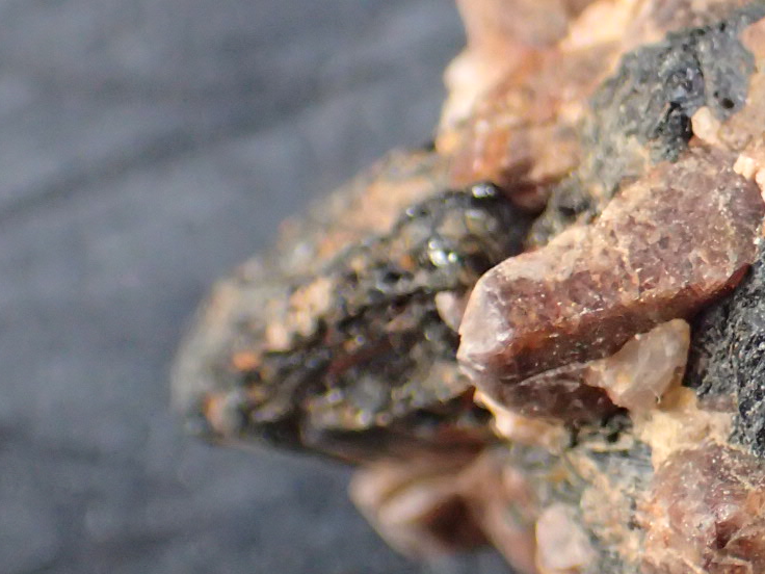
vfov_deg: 12.3
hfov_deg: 15.9
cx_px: 854
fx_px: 2652
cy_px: 183
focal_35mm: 120
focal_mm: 8.41
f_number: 3.1
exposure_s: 1/200
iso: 640
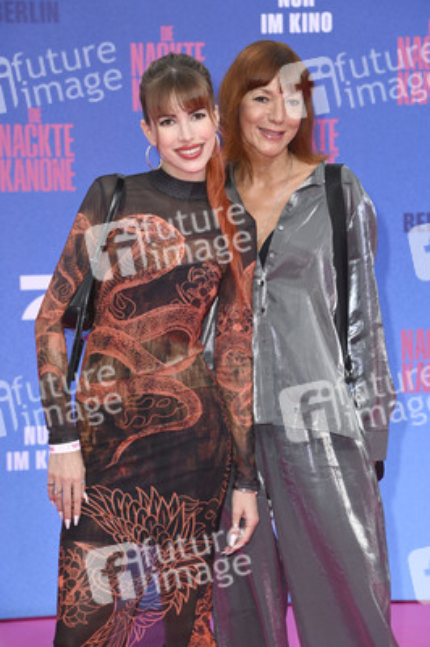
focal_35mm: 135
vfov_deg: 15.2
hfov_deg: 10.1
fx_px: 2423
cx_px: 215
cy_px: 324
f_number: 7.1
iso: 250
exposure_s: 1/250
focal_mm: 135
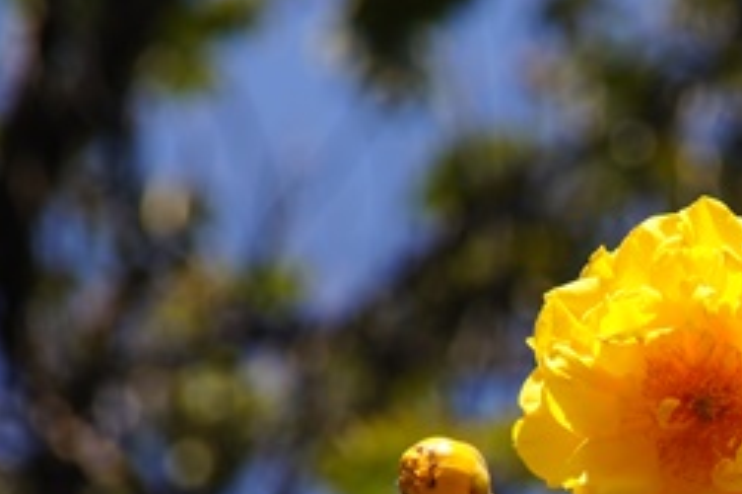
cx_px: 742
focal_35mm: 716
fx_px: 14747
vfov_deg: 1.9
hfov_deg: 2.9
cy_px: 464
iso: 100
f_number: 6.3
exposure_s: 1/320
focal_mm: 200
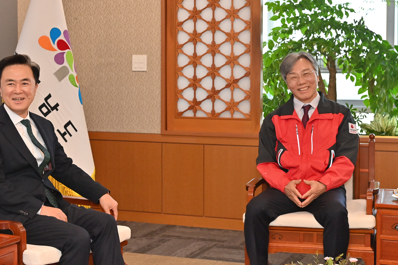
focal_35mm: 76
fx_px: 840
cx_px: 160
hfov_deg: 26.6
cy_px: 102
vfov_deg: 17.9
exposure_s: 1/250
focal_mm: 58
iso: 2000
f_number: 5
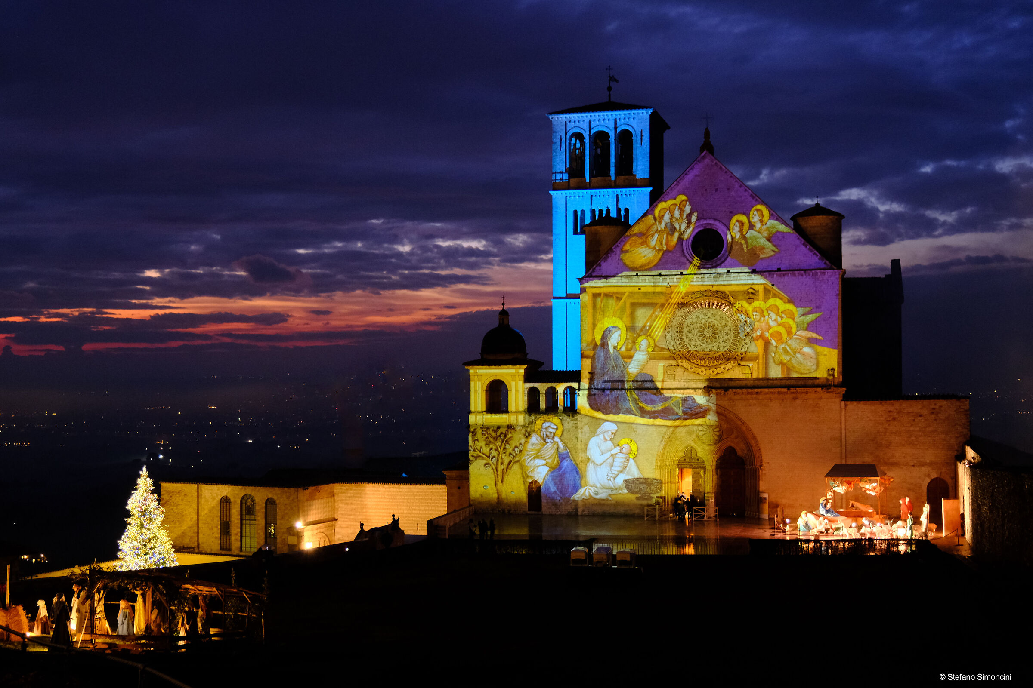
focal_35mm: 44
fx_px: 1262
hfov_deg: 44.5
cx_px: 516
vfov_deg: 30.5
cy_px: 344
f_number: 2.8
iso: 2000
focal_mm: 29.2
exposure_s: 1/9
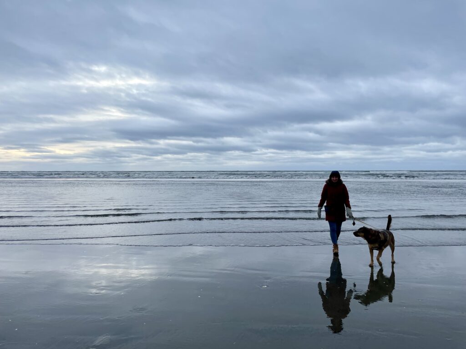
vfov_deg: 53.1
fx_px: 350
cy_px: 174
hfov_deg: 67.3
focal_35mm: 26
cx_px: 233
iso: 32
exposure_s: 1/1233
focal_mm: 4.2
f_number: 1.6
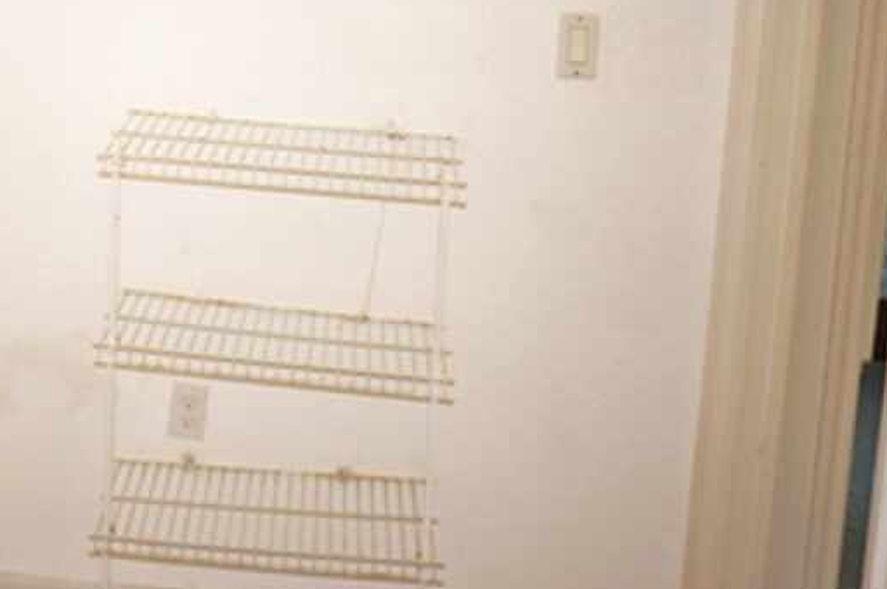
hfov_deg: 32.2
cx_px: 135
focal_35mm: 60
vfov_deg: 22.2
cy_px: 90
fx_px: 1476
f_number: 4
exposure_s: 1/60
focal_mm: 16
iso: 125
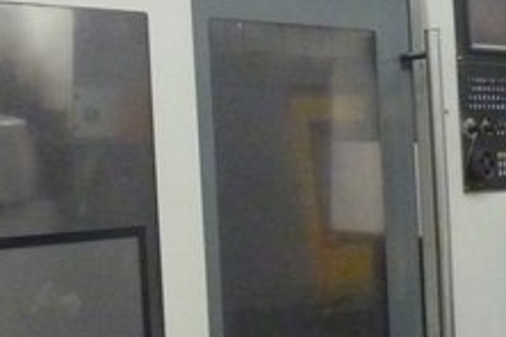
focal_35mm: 99
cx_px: 150
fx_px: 1391
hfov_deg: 20.5
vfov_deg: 13.8
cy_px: 205
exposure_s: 1/20
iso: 800
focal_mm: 5.5
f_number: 2.8
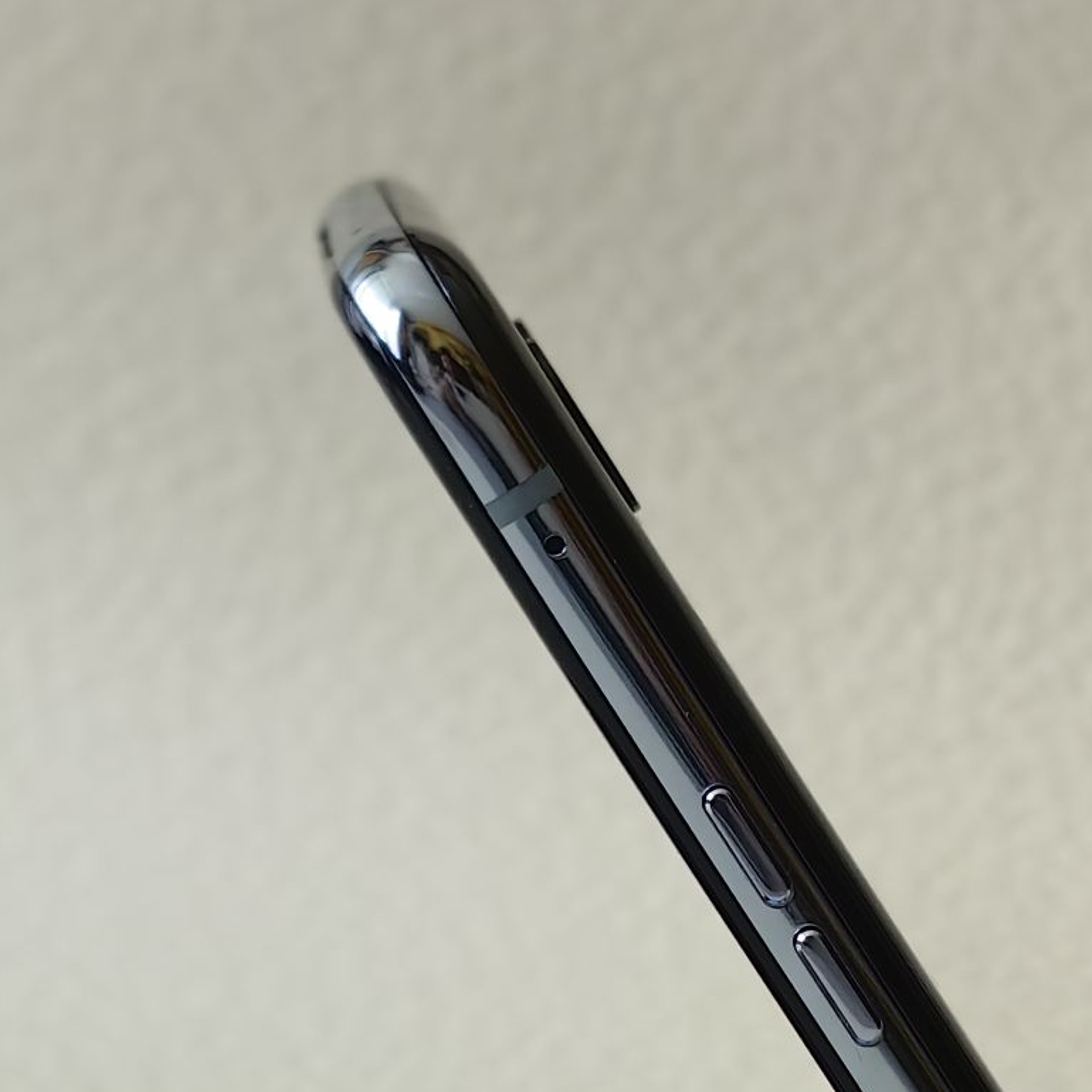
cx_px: 364
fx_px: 4426
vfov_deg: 14.0
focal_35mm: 124
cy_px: 947
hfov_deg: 14.0
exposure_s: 1/99.5
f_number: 2
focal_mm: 6.35
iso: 200
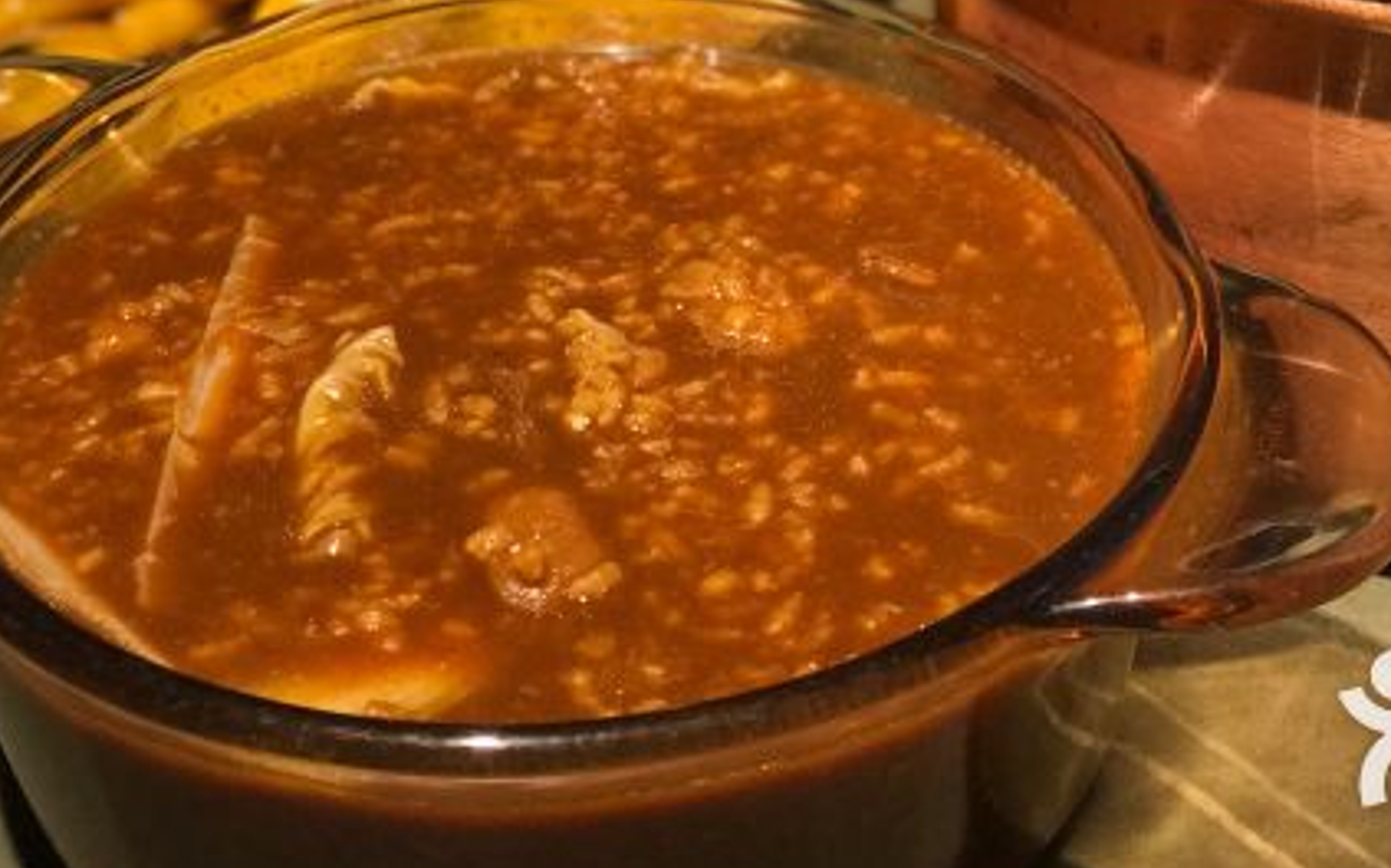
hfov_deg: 20.7
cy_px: 35
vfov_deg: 12.9
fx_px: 3789
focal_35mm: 100
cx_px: 1013
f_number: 2.8
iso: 80
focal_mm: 6.6
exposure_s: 1/50
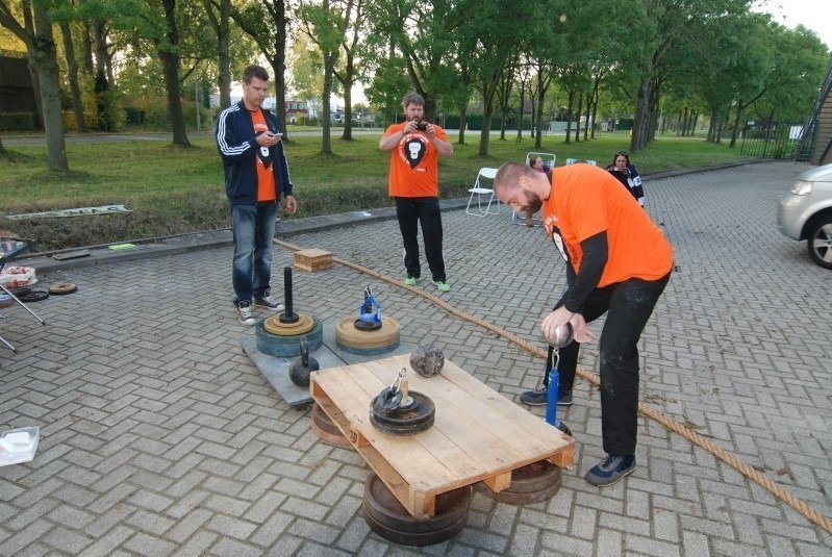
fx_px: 555
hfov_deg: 73.7
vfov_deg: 53.3
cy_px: 278
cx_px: 416
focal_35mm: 24
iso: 200
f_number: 5
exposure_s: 1/60
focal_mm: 16
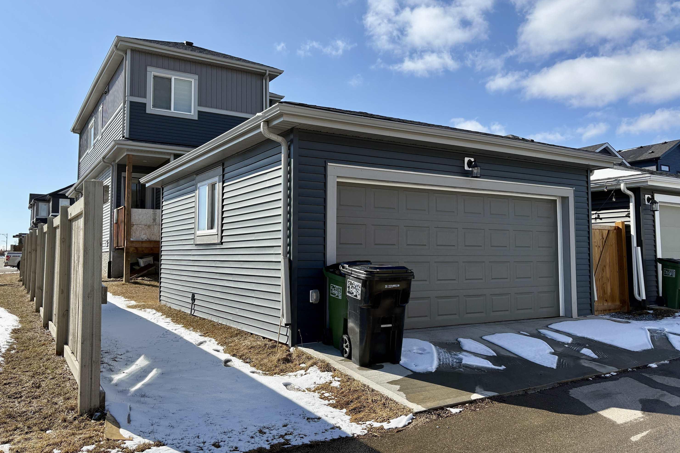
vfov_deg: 46.4
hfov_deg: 65.5
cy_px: 215
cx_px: 338
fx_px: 529
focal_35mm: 28
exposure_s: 1/3279
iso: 50
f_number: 1.6
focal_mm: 5.96
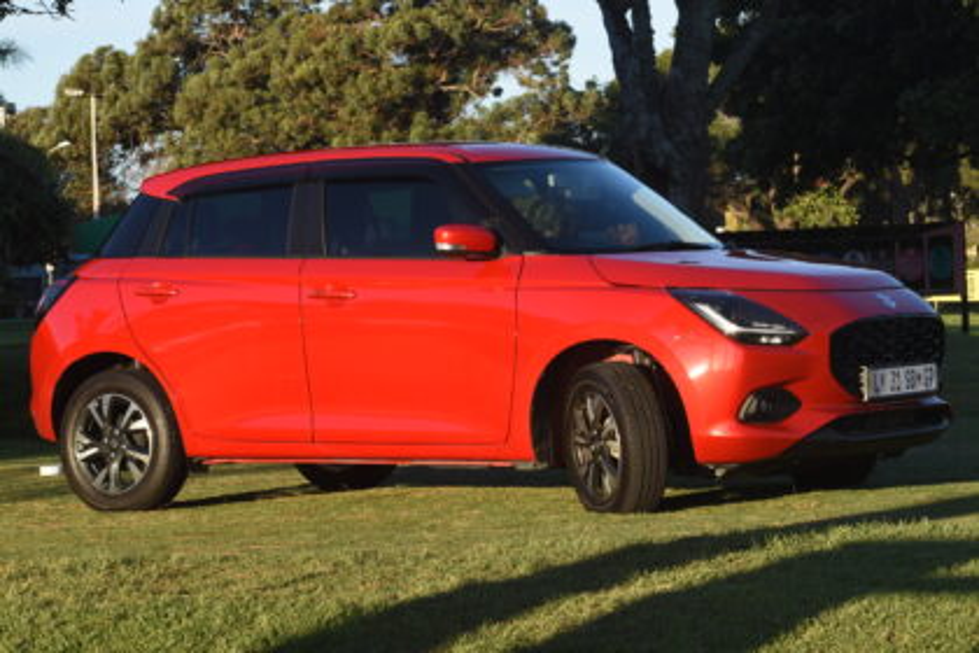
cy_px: 326
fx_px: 3508
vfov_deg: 10.6
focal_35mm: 129
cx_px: 490
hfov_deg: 15.9
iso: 100
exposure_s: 1/100
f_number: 10
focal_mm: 86
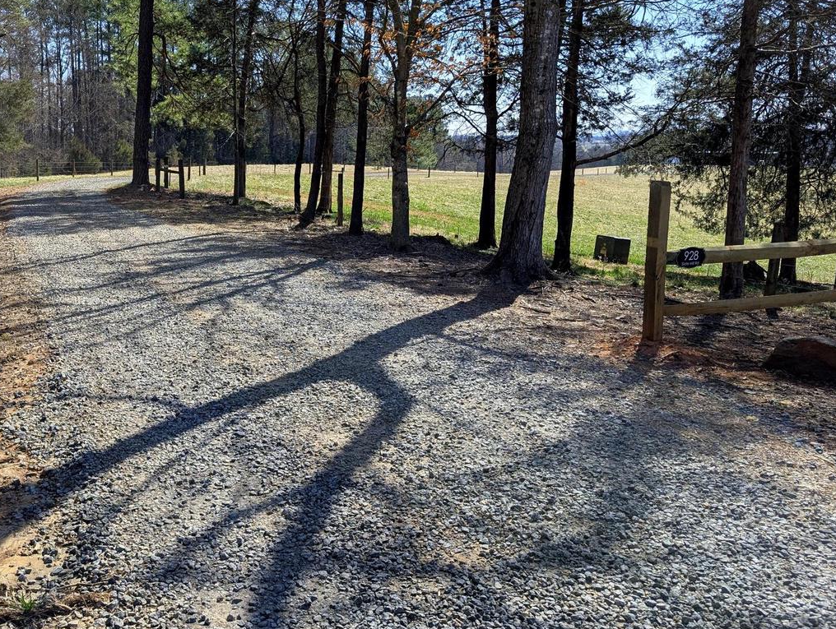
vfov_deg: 41.5
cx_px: 253
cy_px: 226
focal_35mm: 34
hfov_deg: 52.4
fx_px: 822
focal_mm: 6.9
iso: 20
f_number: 1.68
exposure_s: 1/1073
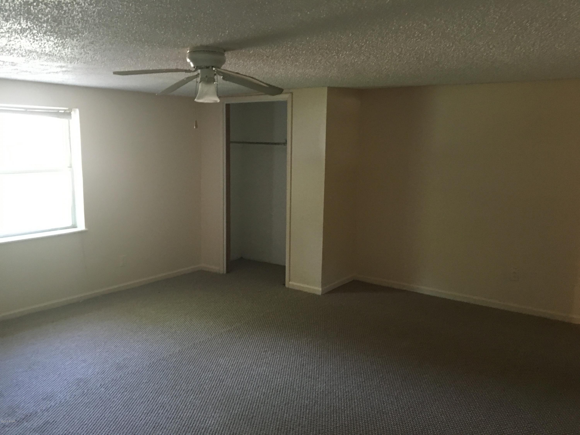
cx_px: 290
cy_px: 218
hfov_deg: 61.7
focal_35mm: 29
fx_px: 486
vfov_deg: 48.2
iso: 160
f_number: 2.2
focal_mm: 4.15
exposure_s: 1/30
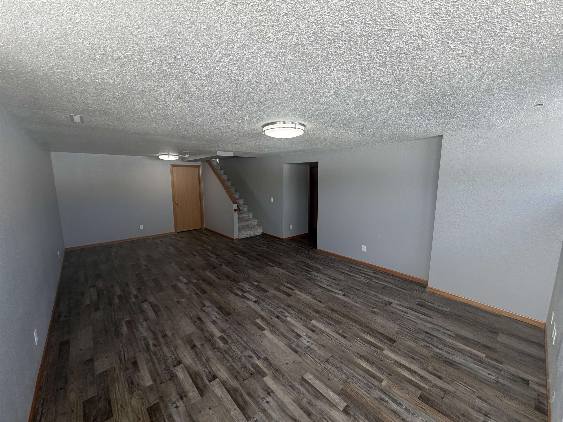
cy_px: 211
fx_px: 228
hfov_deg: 102.1
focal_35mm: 14
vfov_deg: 85.7
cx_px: 282
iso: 80
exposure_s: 1/120
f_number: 2.2
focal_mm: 2.22
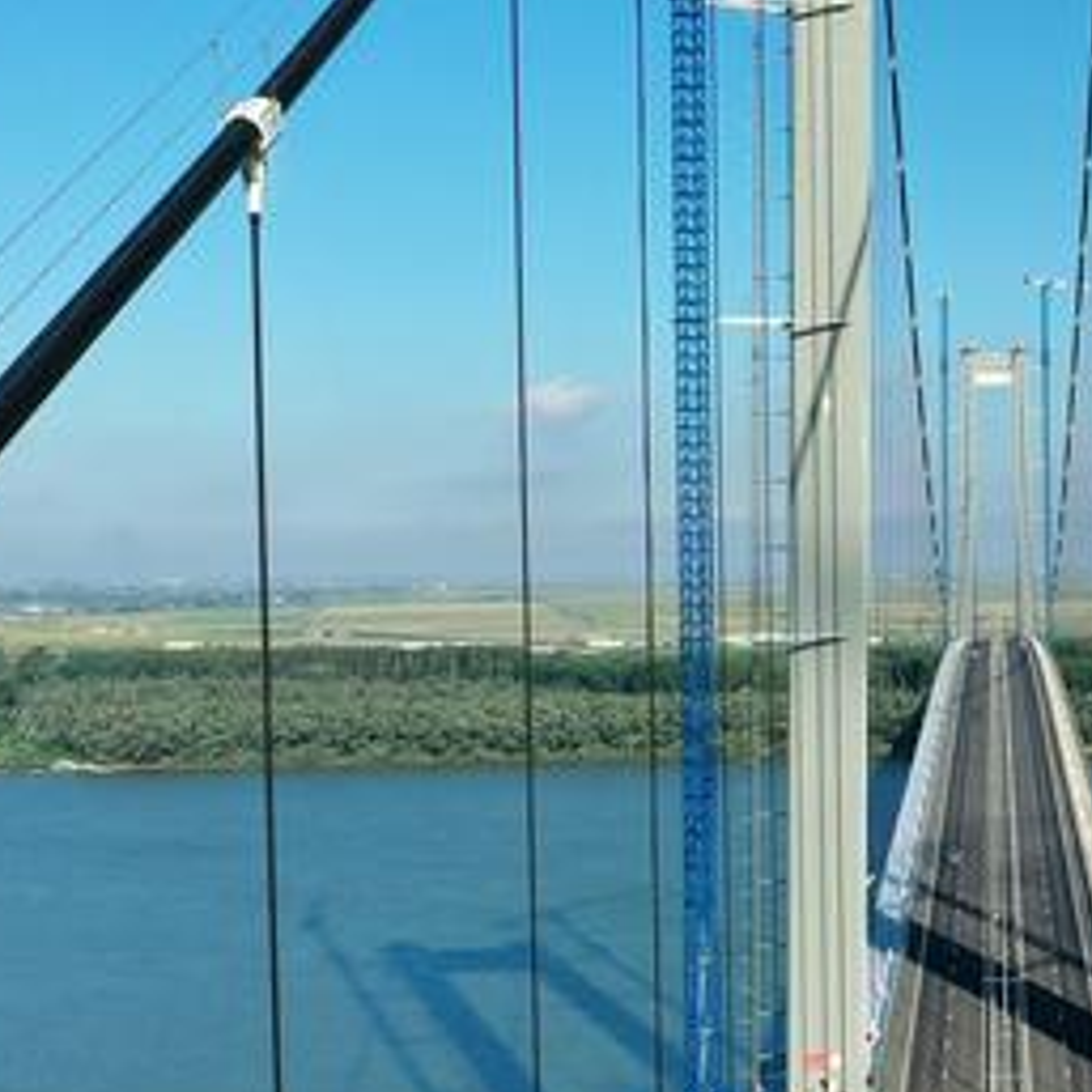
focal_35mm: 74
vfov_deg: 23.3
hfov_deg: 22.7
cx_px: 1022
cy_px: 720
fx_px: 2641
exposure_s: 1/240
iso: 100
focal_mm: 10.26
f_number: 5
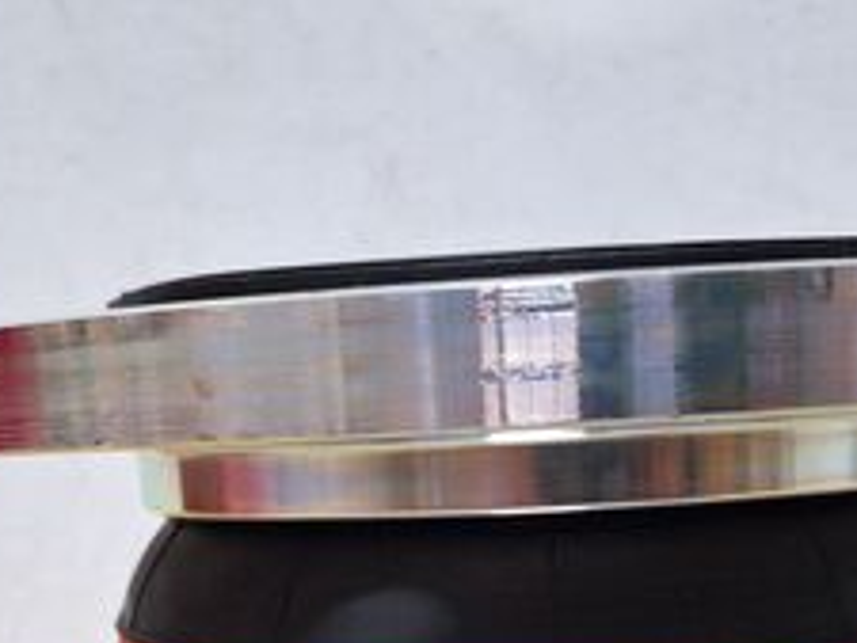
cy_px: 672
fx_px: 1263
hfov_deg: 37.4
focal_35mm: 51
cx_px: 468
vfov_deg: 26.7
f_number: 1.8
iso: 250
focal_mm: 5.54
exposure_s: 1/25
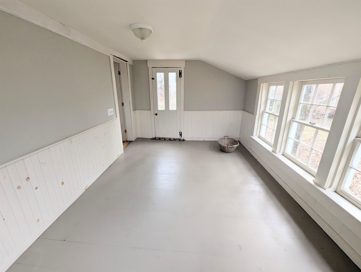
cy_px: 136
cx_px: 180
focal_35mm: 13
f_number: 2.2
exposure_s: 1/137
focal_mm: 1.95
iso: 146
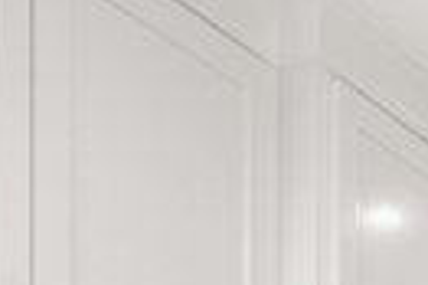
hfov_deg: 19.8
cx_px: 588
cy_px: 665
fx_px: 1104
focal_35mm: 93
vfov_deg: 12.0
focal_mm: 19
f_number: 9
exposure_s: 1/15
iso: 640
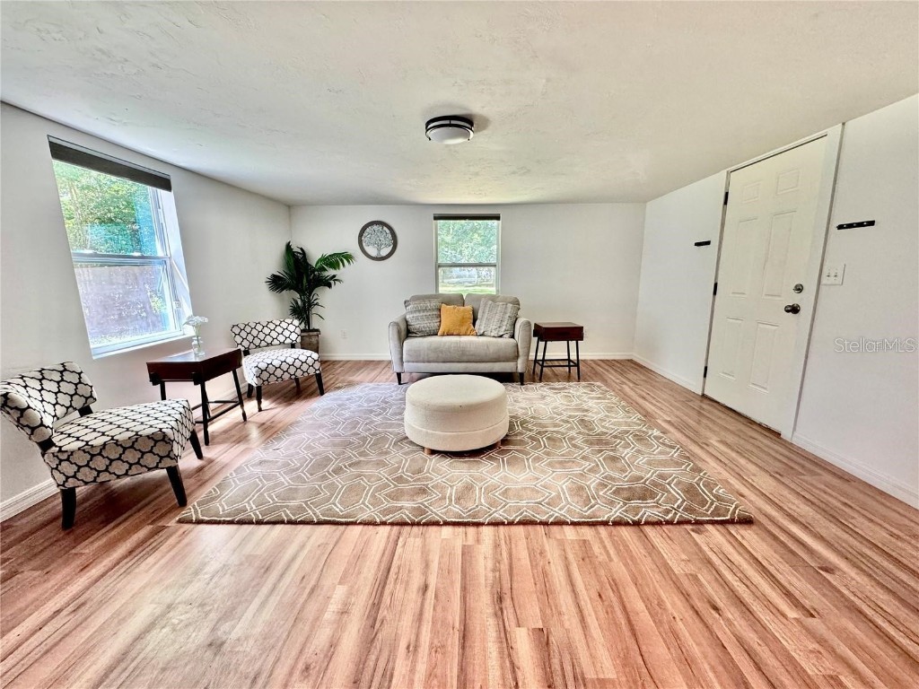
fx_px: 372
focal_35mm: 14
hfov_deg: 102.1
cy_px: 344
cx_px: 460
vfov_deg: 85.7
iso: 200
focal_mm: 2.22
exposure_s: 1/60
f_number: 2.2
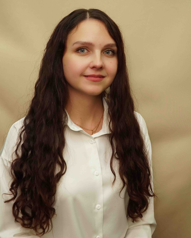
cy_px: 122
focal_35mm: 65
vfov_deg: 29.1
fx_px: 459
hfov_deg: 23.5
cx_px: 95
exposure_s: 1/80
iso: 800
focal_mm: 38
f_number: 6.3
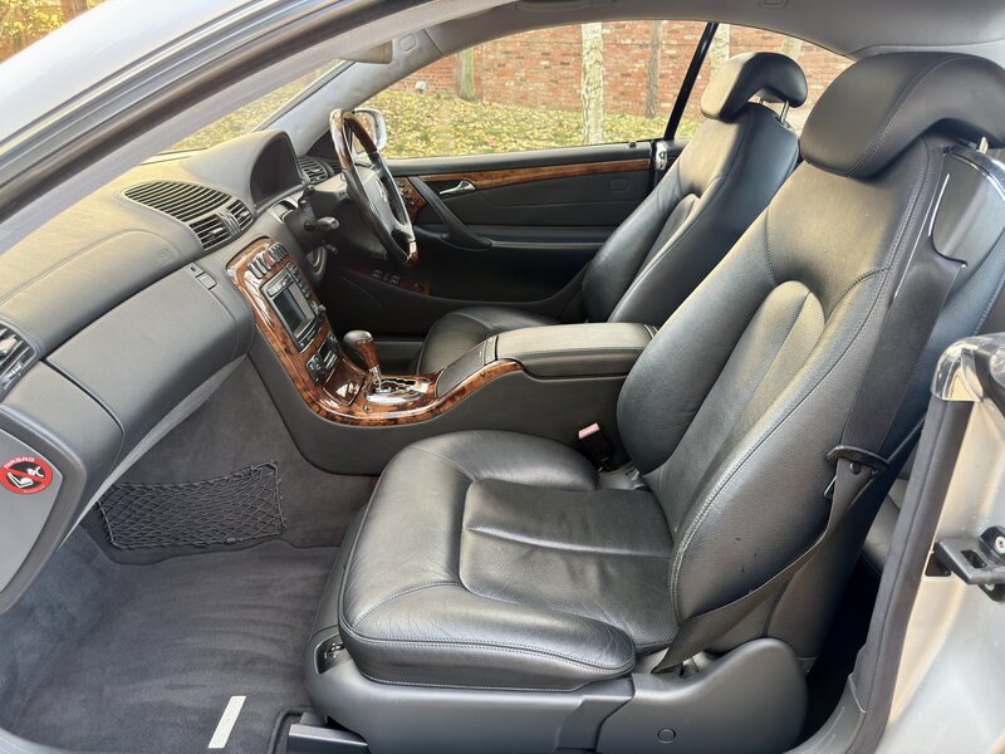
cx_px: 502
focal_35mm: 24
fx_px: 697
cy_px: 377
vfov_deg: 56.8
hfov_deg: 71.6
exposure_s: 1/60
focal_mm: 6.76
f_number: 1.78
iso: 160
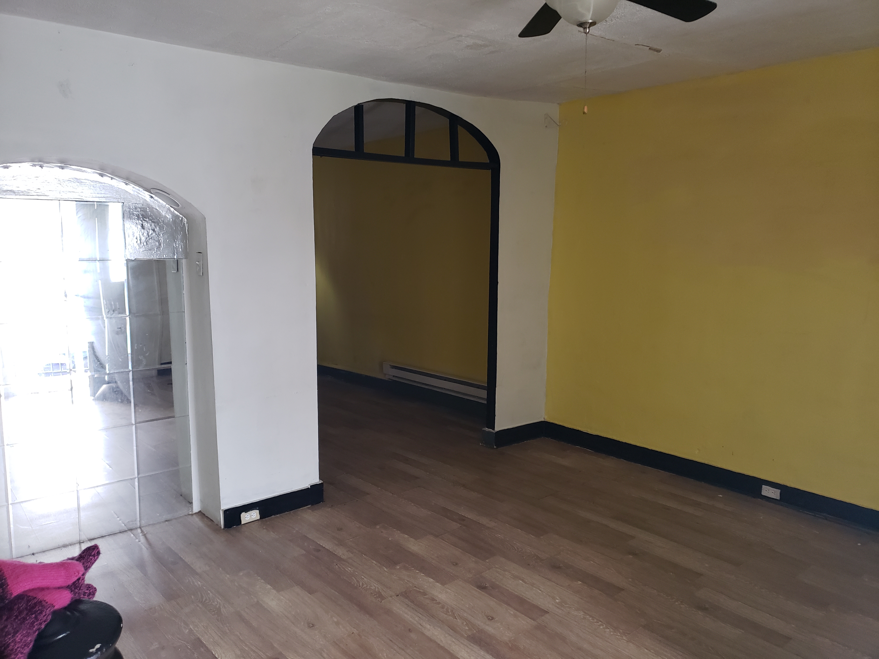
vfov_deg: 53.1
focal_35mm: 26
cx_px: 440
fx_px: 660
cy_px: 330
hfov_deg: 67.3
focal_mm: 4.3
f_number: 1.5
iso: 250
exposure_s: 1/34
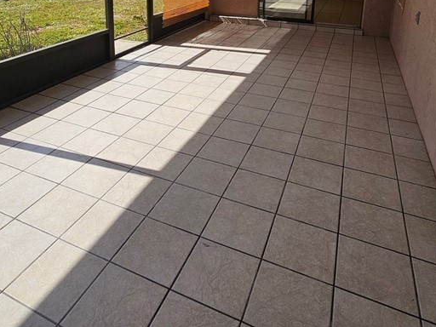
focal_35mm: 26
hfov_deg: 67.0
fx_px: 327
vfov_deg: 46.3
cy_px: 15
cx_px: 189
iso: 50
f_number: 2.2
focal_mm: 2.2
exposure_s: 1/1202
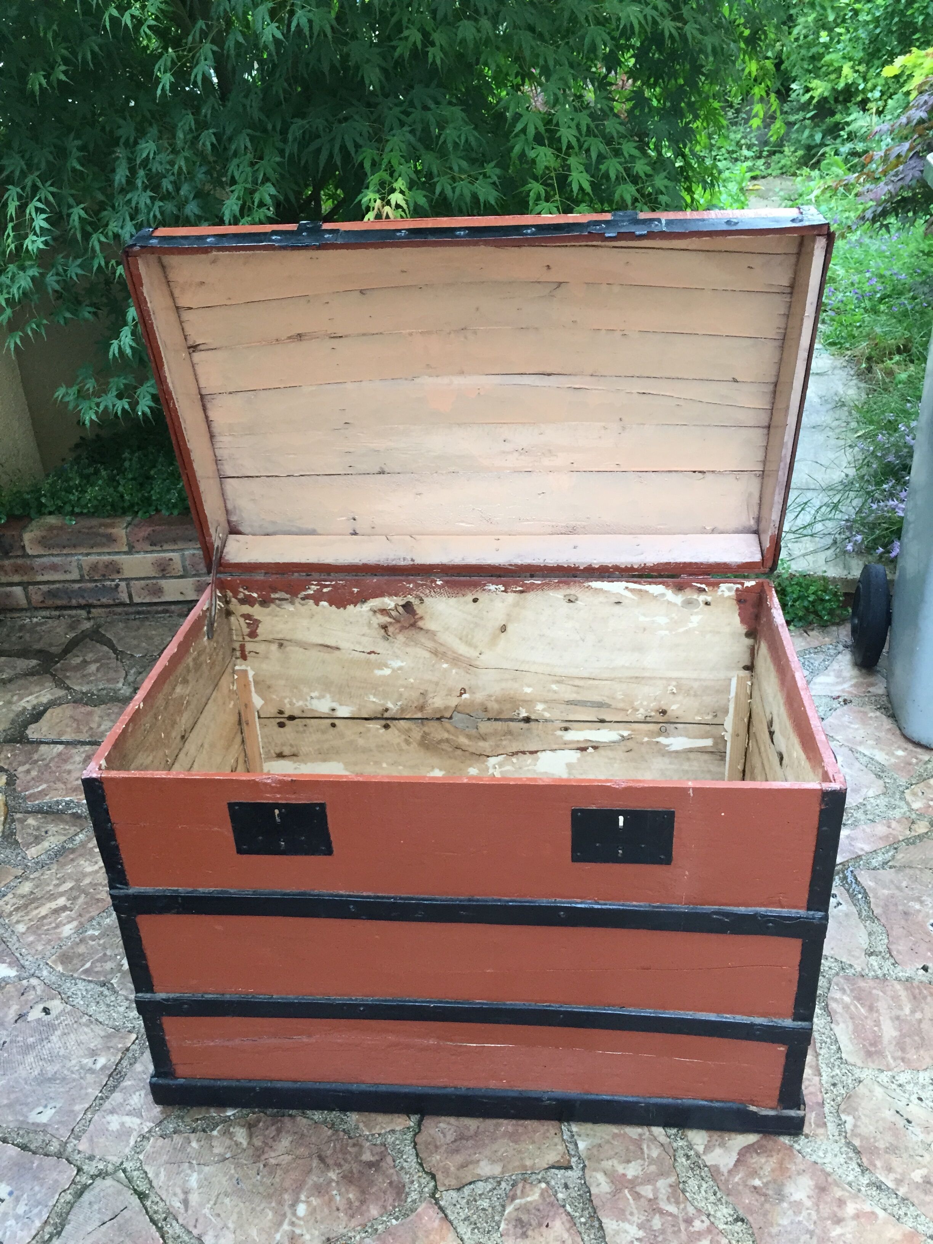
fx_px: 1042
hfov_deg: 48.2
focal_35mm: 29
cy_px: 622
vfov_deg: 61.7
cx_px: 466
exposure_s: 1/30
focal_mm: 4.15
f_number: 2.2
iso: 50
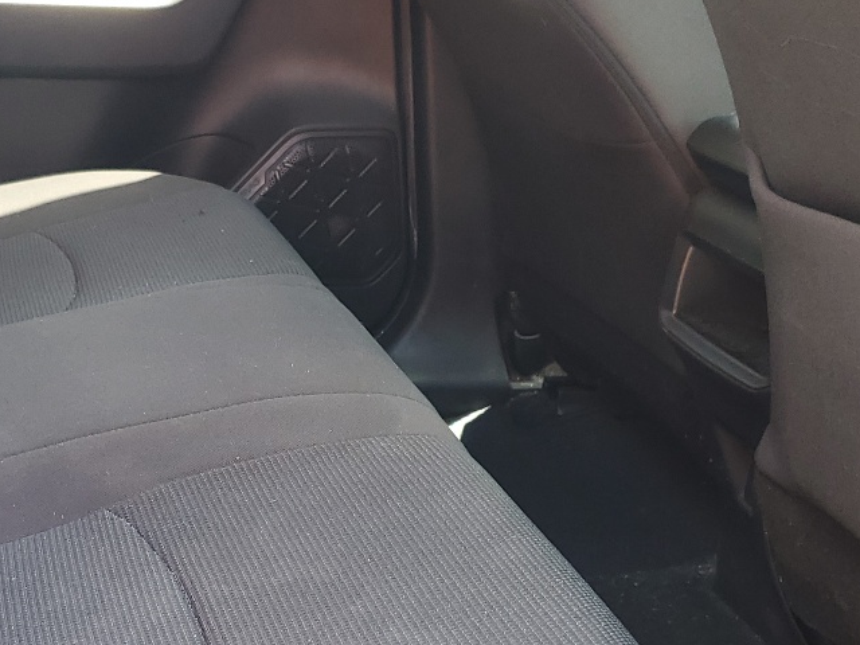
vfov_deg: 22.6
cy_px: 355
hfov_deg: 29.3
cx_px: 208
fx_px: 1615
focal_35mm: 65
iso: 50
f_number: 1.5
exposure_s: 1/60.2
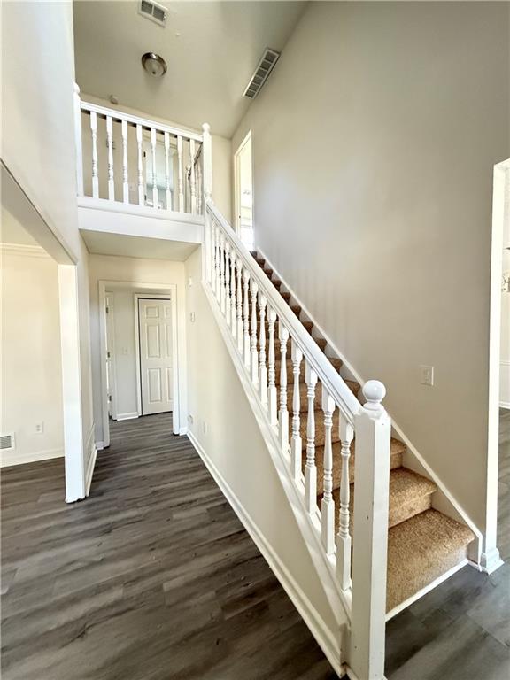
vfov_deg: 102.1
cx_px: 255
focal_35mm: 14
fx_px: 275
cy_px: 340
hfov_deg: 85.7
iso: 800
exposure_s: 1/60
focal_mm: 2.22
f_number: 2.2
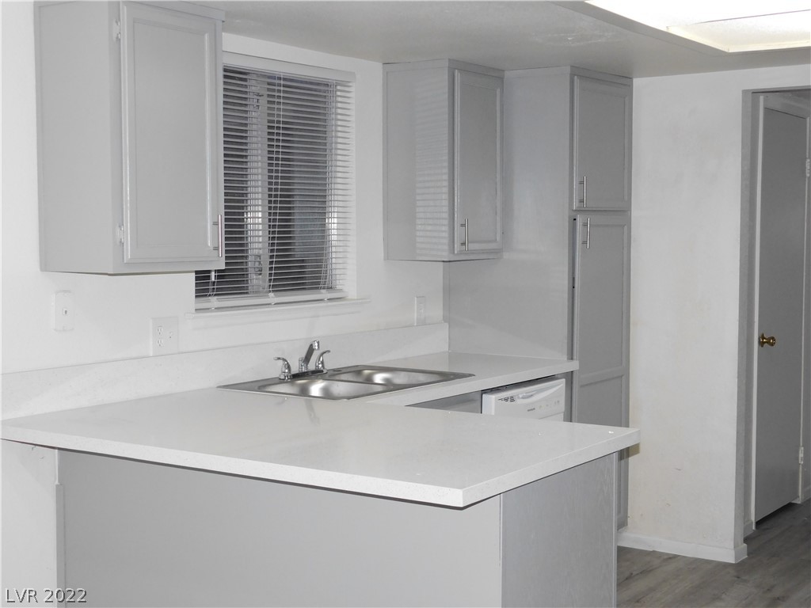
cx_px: 406
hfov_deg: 37.5
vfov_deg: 28.6
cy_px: 304
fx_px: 1195
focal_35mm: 51
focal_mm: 9
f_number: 3.8
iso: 280
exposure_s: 1/30
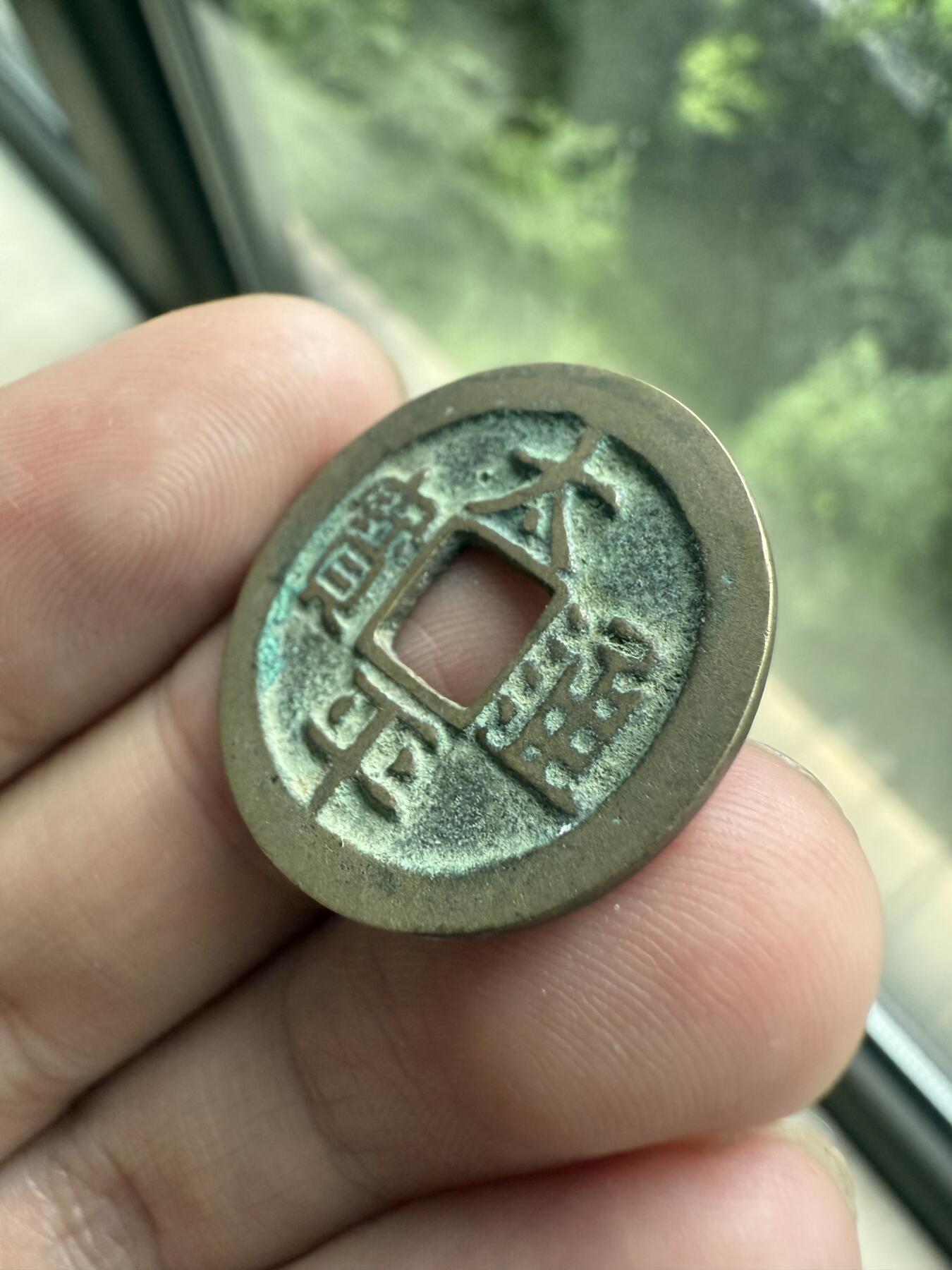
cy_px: 635
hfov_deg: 56.8
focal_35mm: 24
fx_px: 880
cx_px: 476
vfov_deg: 71.6
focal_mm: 2.22
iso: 400
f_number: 2.2
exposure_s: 1/88
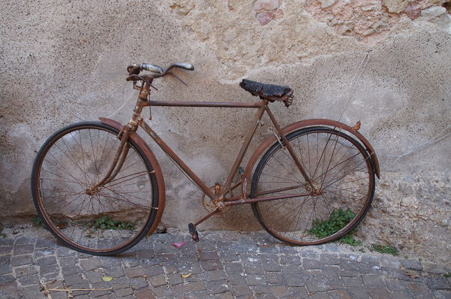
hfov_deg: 46.5
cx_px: 226
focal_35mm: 42
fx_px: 525
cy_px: 150
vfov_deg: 31.8
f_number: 4
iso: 320
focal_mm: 28
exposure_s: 1/160
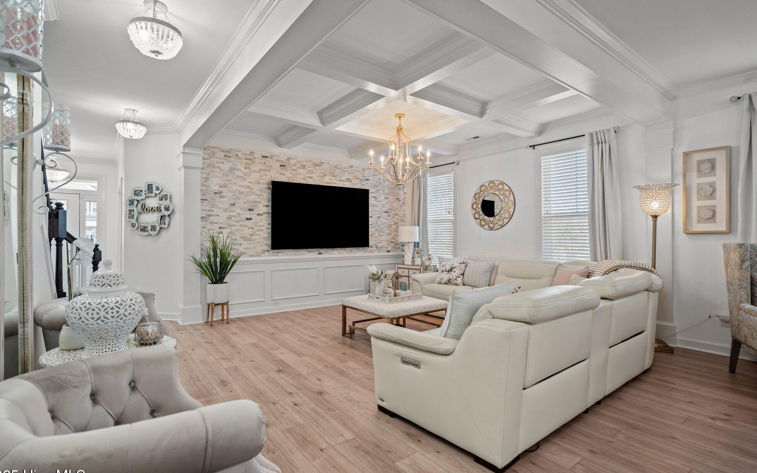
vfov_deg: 68.0
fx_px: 351
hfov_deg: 94.3
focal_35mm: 17
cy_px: 237
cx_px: 368
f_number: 4
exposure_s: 1/8
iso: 320
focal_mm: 16
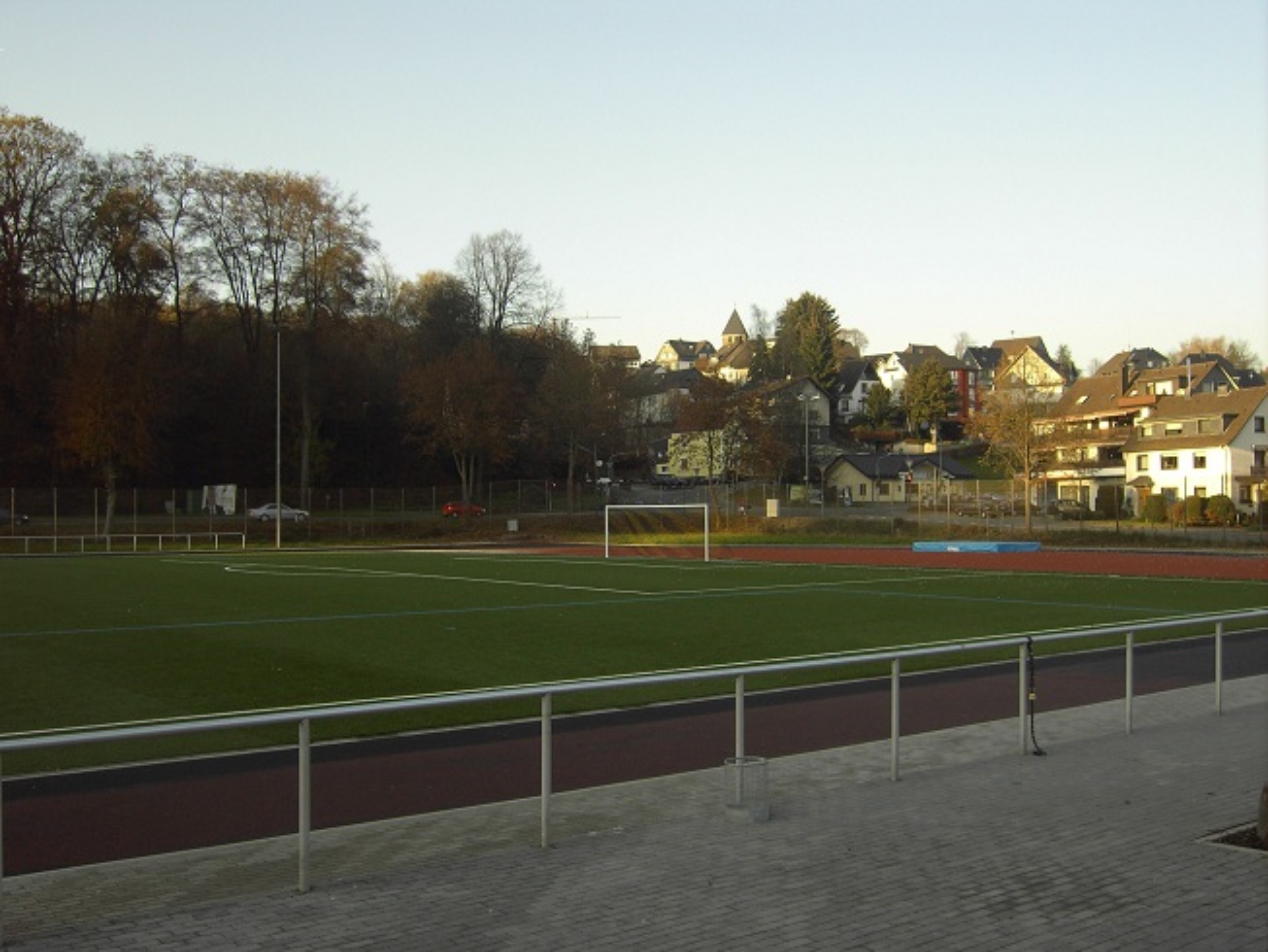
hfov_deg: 52.6
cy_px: 476
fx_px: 1282
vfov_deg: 40.7
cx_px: 634
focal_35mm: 35
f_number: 4.8
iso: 50
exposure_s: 1/94
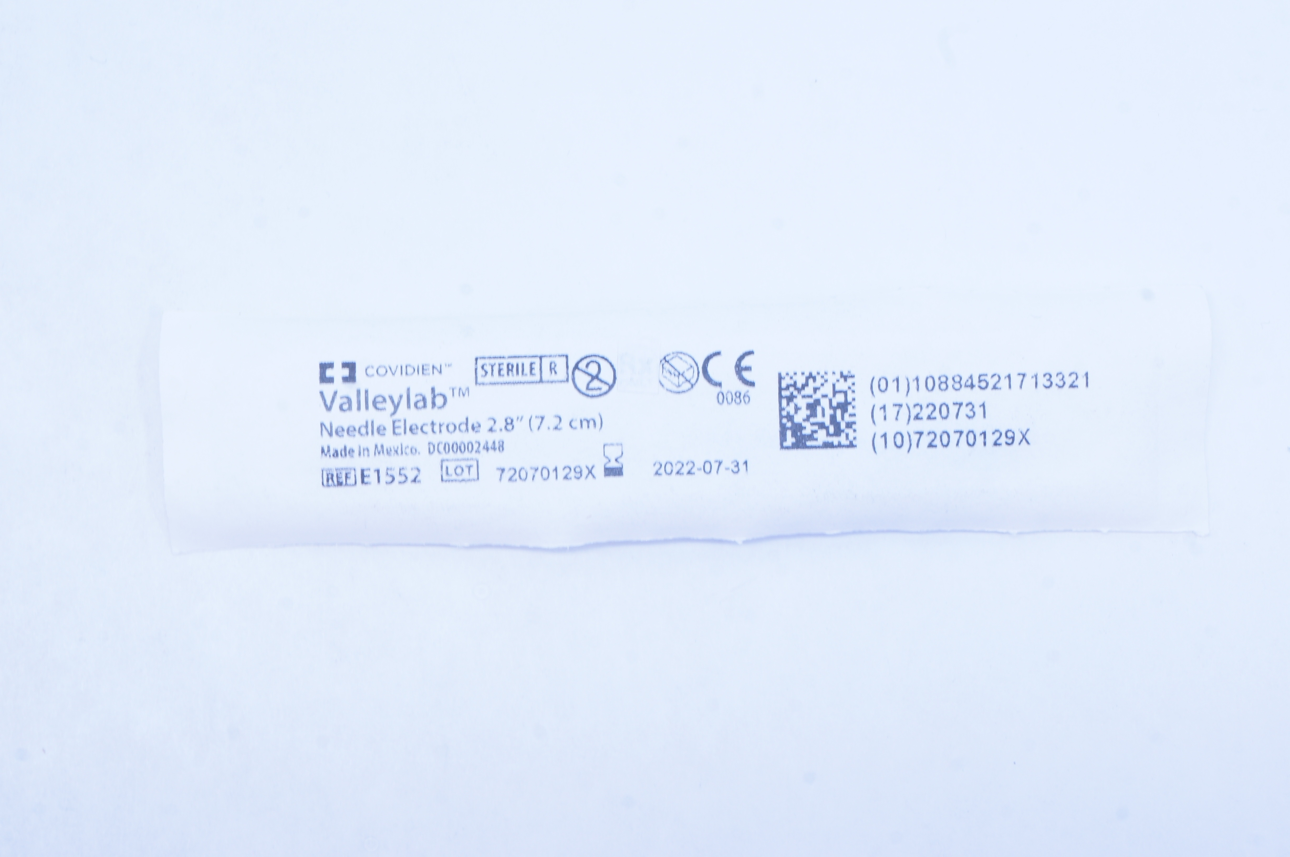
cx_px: 645
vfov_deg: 16.5
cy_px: 428
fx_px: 2953
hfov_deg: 24.6
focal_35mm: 82
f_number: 16
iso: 400
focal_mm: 55
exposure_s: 1/13
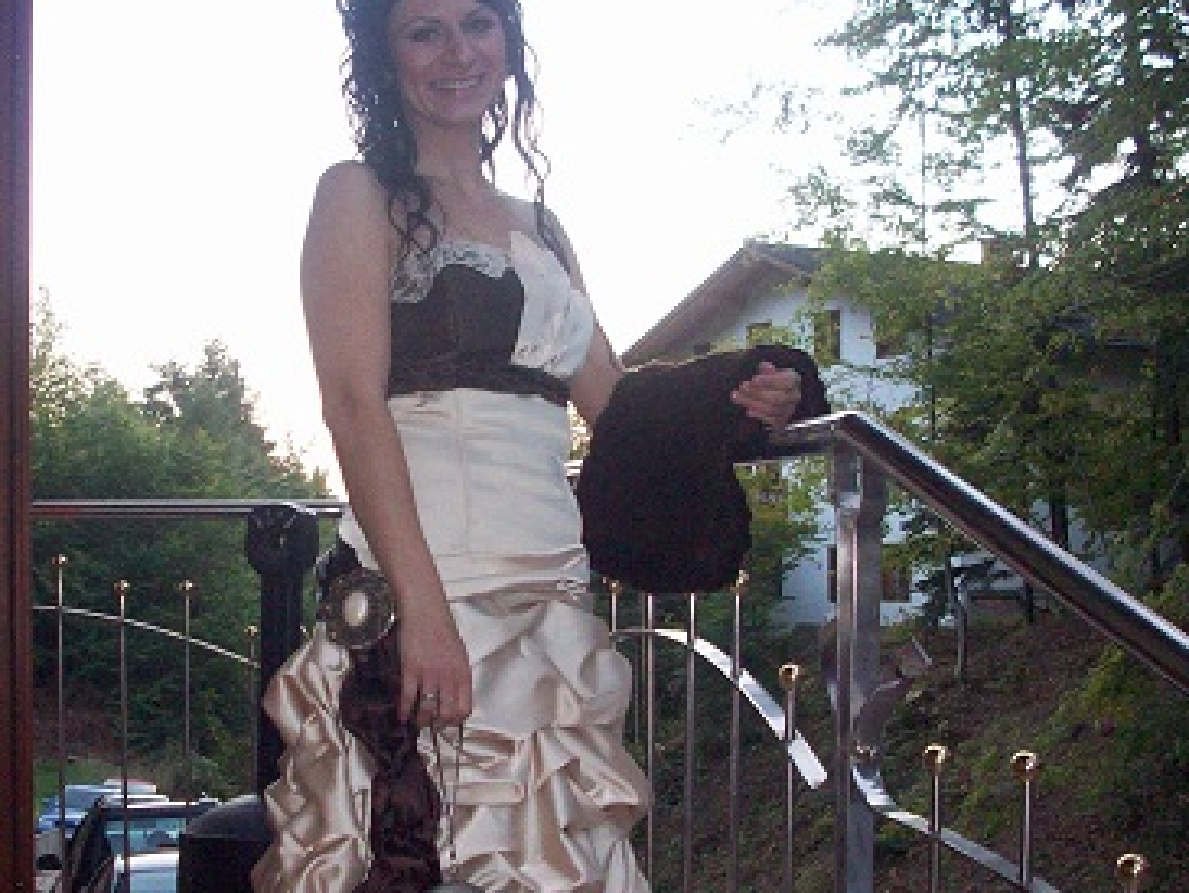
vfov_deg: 23.5
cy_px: 601
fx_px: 2130
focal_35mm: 62
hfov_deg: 31.0
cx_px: 423
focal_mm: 6.2
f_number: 2.8
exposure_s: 1/64
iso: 200
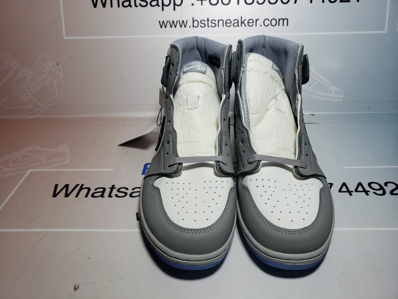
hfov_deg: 67.3
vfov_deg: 53.1
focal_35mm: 26
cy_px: 150
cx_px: 199
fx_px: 299
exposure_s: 1/322
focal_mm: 4.3
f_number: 2.4
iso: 50
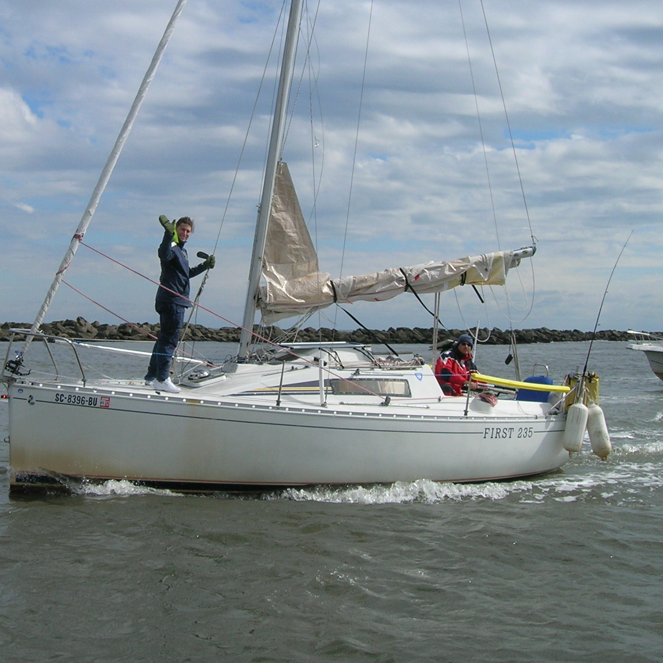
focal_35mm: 56
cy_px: 241
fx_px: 1213
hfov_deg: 30.4
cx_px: 232
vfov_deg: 30.4
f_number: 4.9
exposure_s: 1/758
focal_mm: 5.7
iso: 50
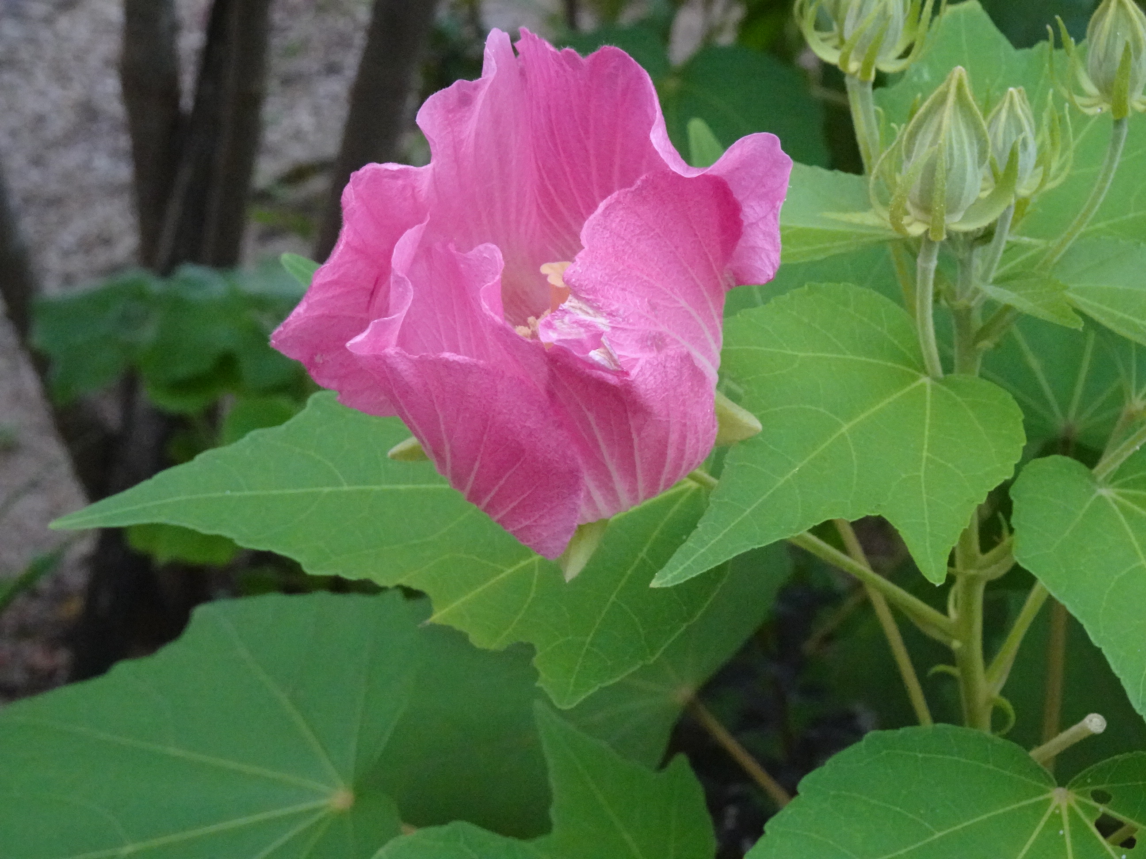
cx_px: 573
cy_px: 430
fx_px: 2053
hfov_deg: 31.2
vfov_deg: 23.7
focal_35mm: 62
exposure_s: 1/250
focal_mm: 9.87
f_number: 4.5
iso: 1250
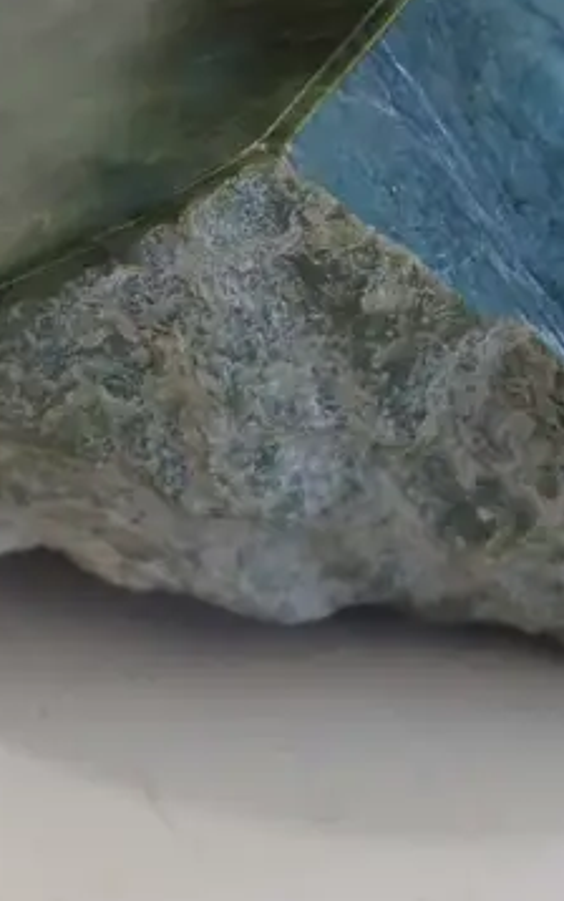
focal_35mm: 212
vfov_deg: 9.8
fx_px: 5210
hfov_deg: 6.2
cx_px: 365
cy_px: 103
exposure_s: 1/250
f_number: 5.6
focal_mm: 35
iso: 1600
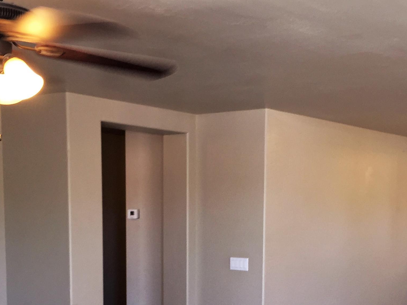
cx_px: 282
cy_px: 292
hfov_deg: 33.4
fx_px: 670
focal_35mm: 57
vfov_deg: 24.7
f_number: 2.2
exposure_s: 1/30
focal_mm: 4.15
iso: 40
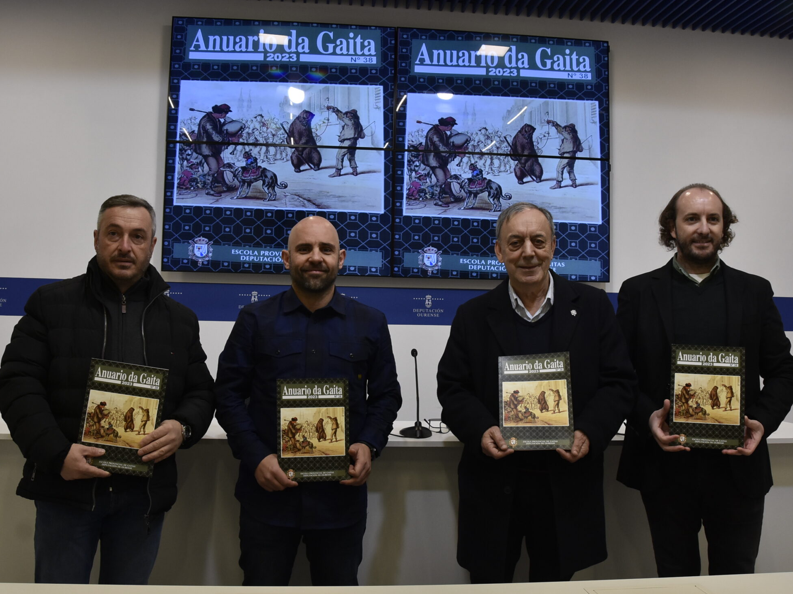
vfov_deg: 41.8
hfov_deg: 54.0
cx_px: 390
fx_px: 779
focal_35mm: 34
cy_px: 278
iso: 800
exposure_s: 1/125
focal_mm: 18
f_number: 5.6
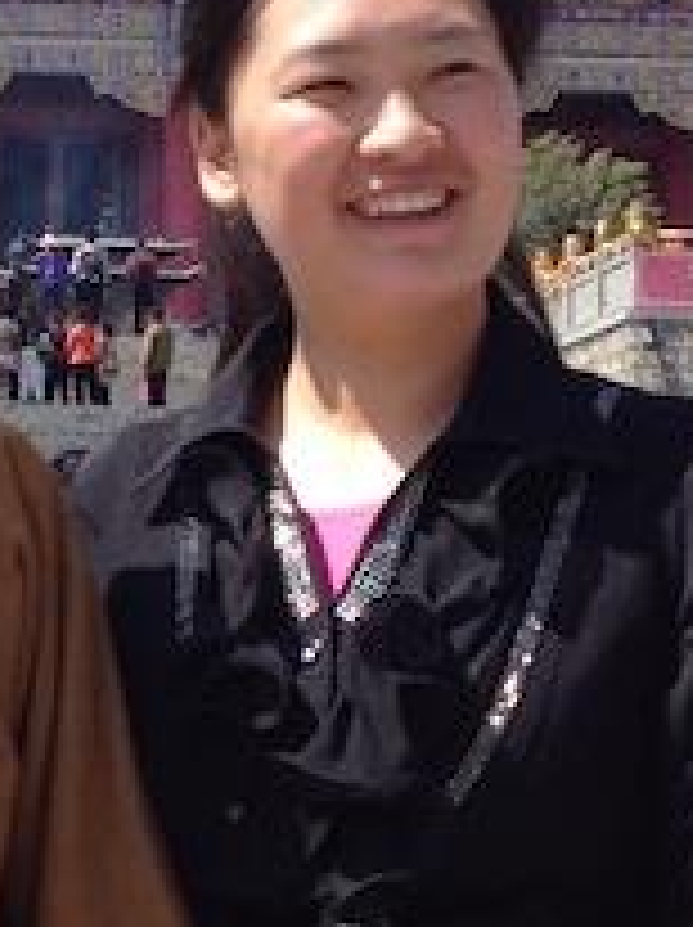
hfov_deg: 8.6
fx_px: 4547
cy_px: 490
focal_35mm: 170
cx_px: -90
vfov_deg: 11.6
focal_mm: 4.28
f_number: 2.4
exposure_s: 1/1104
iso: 64
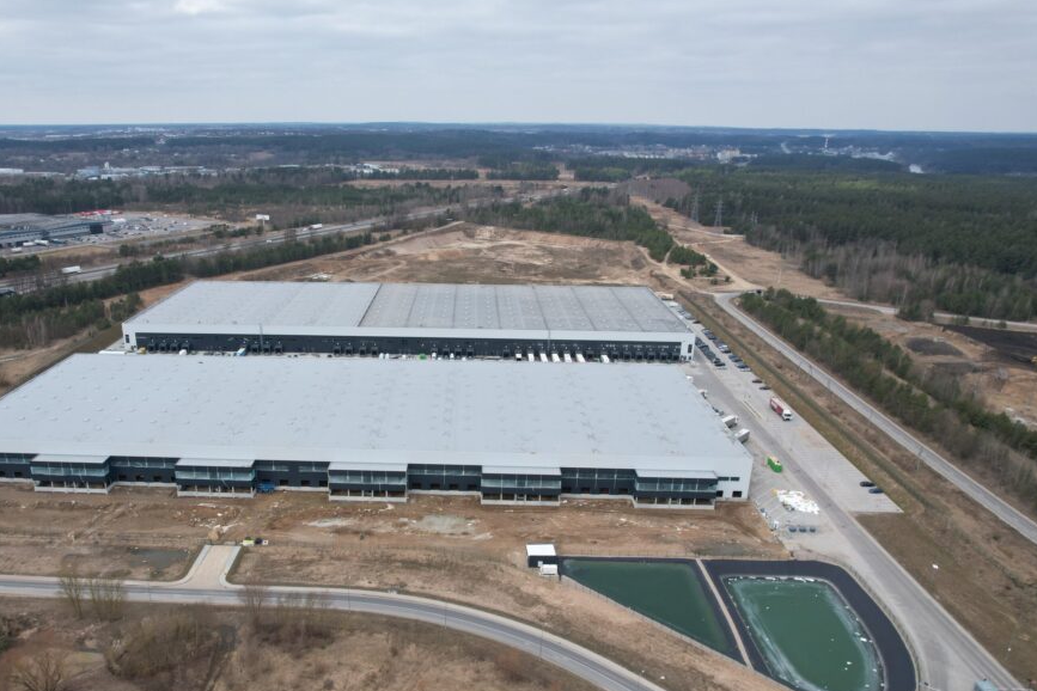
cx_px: 437
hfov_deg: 69.0
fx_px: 749
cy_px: 400
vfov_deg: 49.4
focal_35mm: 26
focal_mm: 8.38
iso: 110
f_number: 2.8
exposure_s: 1/1000
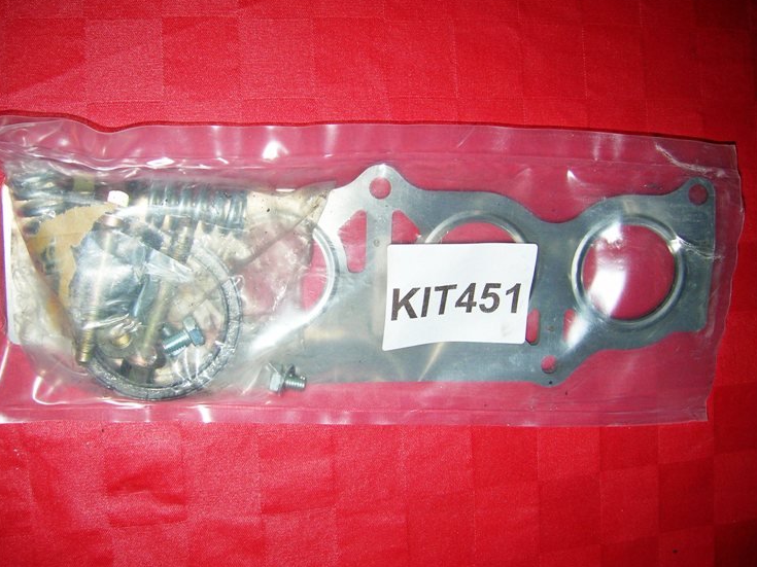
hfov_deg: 50.1
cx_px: 359
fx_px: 809
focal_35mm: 37
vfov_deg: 38.6
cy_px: 269
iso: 50
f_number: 2.9
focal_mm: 5.7
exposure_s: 1/60.1
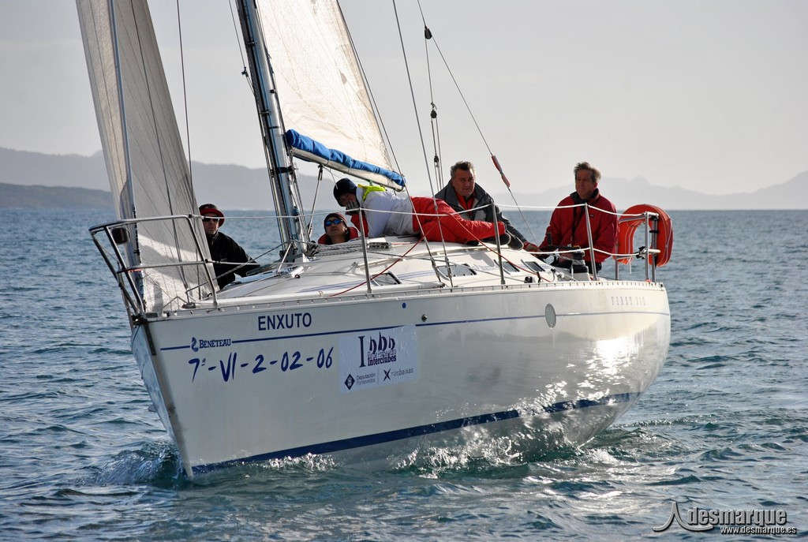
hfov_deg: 10.1
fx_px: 4554
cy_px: 271
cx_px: 404
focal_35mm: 202
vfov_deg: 6.8
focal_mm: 135
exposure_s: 1/800
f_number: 7.1
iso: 100
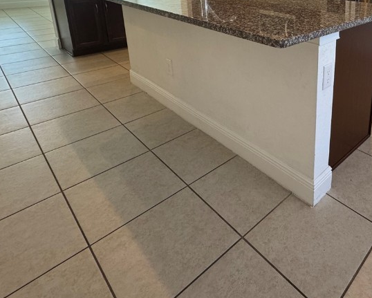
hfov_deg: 61.1
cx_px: 293
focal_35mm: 26
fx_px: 286
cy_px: 42
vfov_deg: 50.2
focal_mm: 2.22
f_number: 2.2
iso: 200
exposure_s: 1/120
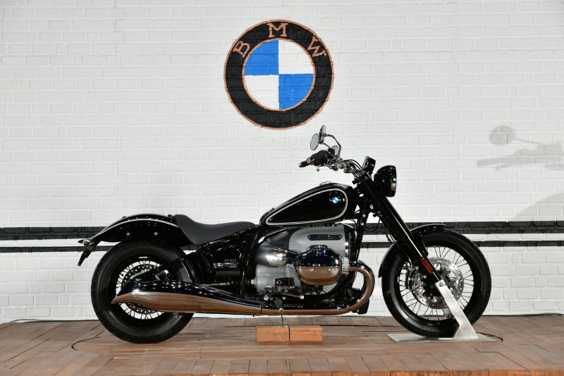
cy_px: 188
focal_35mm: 100
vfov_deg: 13.7
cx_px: 282
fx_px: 1566
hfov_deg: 20.4
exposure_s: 1/100
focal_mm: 100
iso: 200
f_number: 7.1
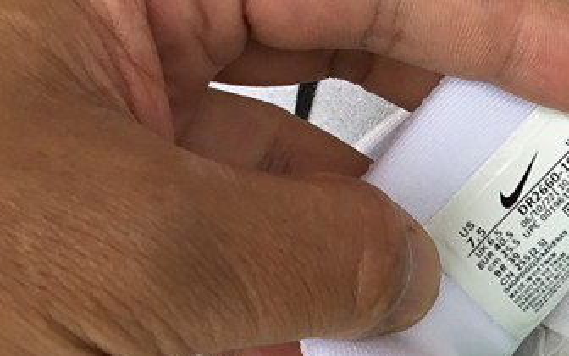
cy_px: 220
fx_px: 1365
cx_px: 572
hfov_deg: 22.6
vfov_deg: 14.8
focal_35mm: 88
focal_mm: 3.3
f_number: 2.4
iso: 25
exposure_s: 1/255
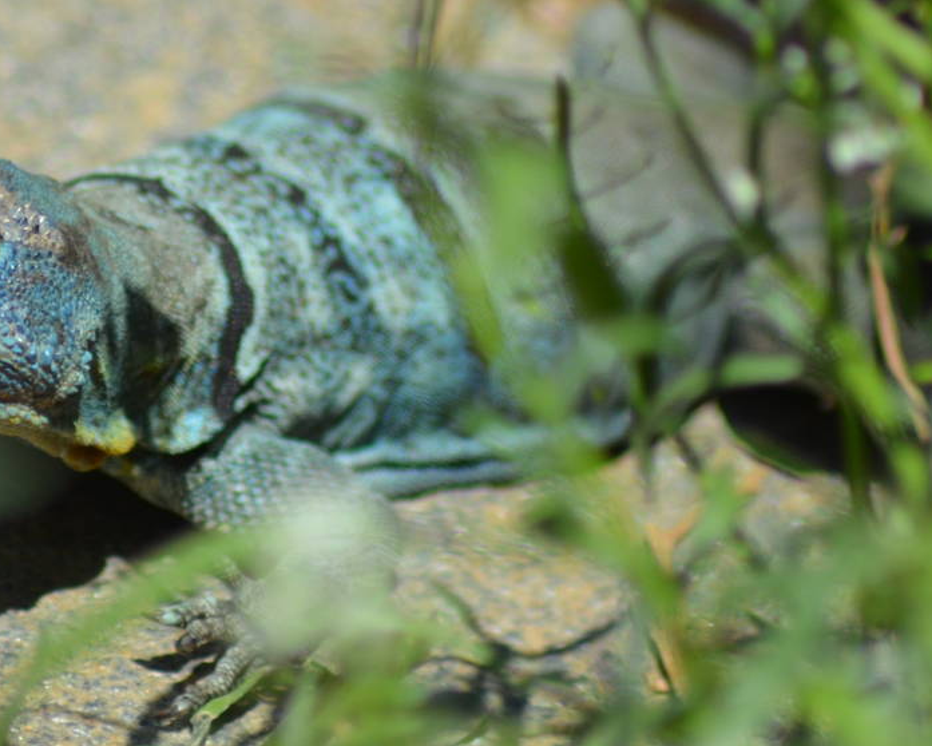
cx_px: 223
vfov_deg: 1.7
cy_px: 172
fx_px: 24915
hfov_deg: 2.1
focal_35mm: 903
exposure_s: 1/2000
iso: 320
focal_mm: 280
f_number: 5.6
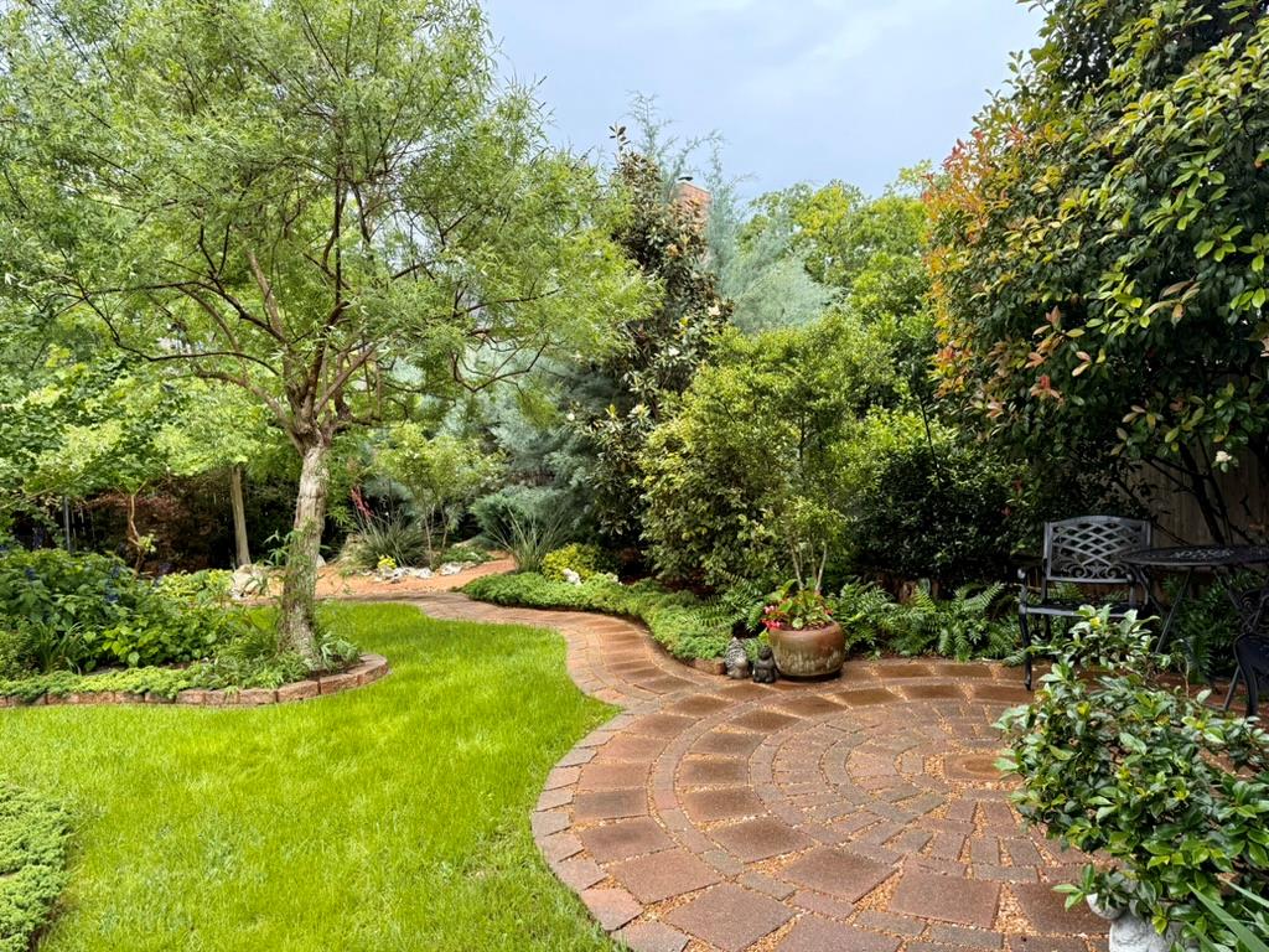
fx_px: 880
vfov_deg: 56.8
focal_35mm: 24
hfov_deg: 71.6
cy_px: 476
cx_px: 634
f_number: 1.78
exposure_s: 1/1653
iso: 100
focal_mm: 6.76
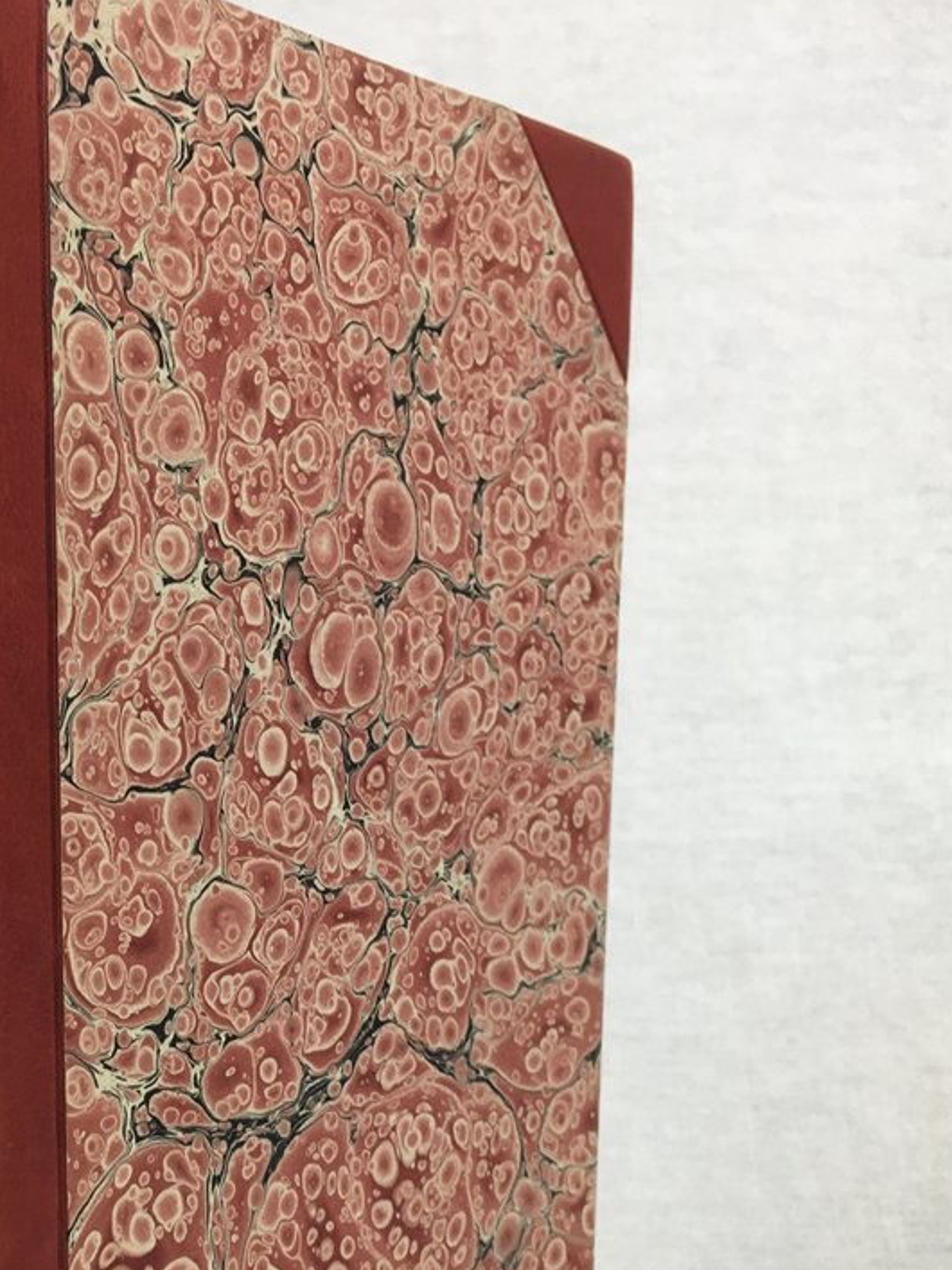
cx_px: 232
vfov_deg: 35.8
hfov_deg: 27.6
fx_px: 1907
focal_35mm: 52
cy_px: 992
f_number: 2.2
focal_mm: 4.15
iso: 32
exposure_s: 1/100
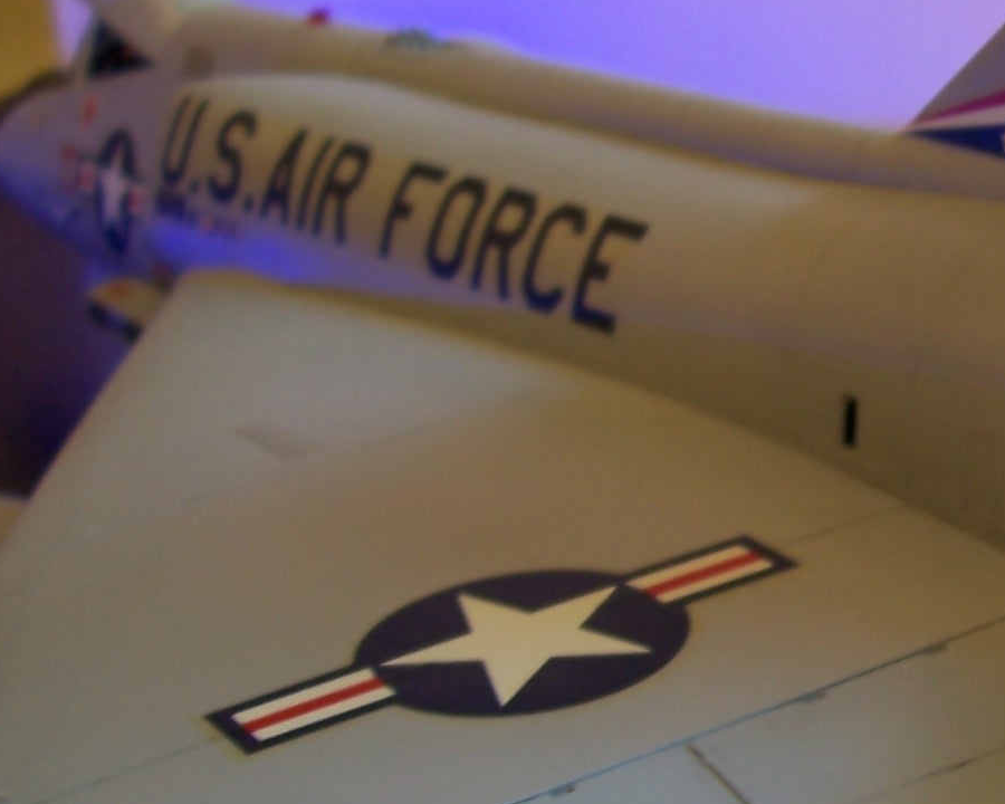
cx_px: 1254
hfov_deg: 20.8
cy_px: 364
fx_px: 2528
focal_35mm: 85
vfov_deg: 18.1
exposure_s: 1/8
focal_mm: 5.6
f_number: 2.7
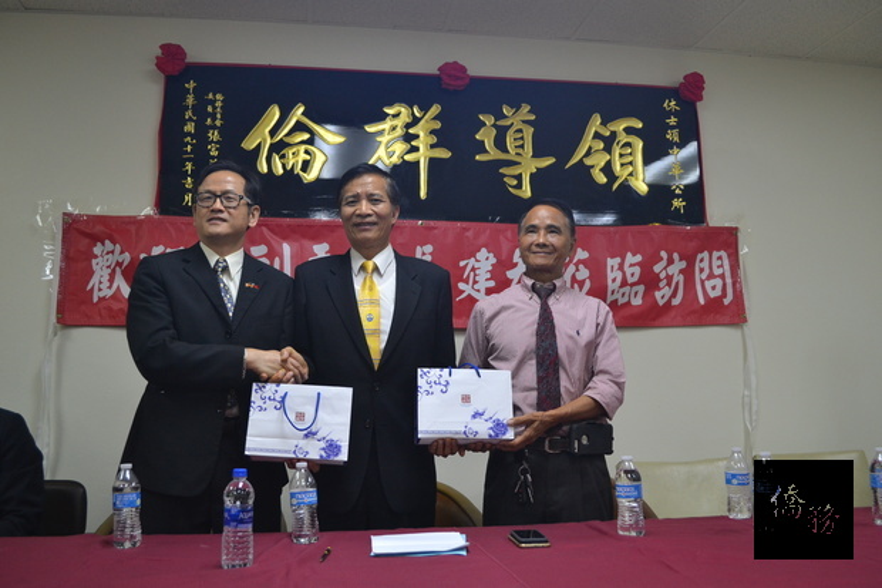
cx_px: 441
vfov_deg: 43.6
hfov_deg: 61.9
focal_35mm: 30
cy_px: 294
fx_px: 735
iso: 800
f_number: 3.8
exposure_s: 1/60
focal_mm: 20
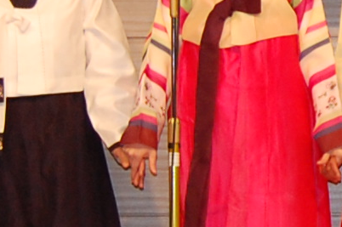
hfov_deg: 8.2
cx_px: 535
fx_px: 2344
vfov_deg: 5.5
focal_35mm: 247
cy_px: 84
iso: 400
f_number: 3.8
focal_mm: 22
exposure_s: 1/60
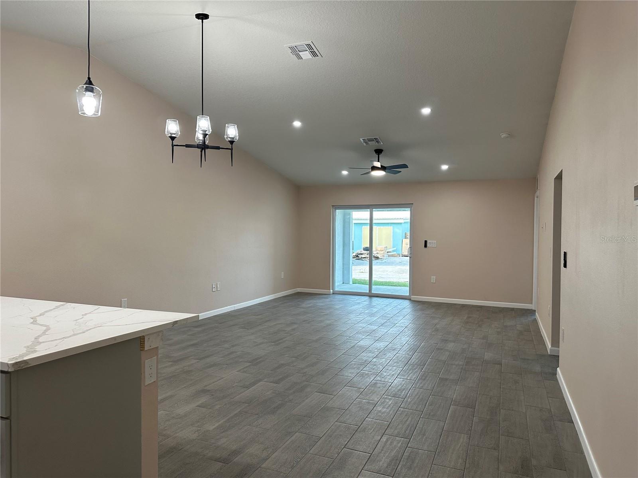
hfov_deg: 71.6
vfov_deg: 56.8
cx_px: 319
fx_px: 442
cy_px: 239
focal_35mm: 24
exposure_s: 1/120
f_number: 1.78
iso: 160
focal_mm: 6.86
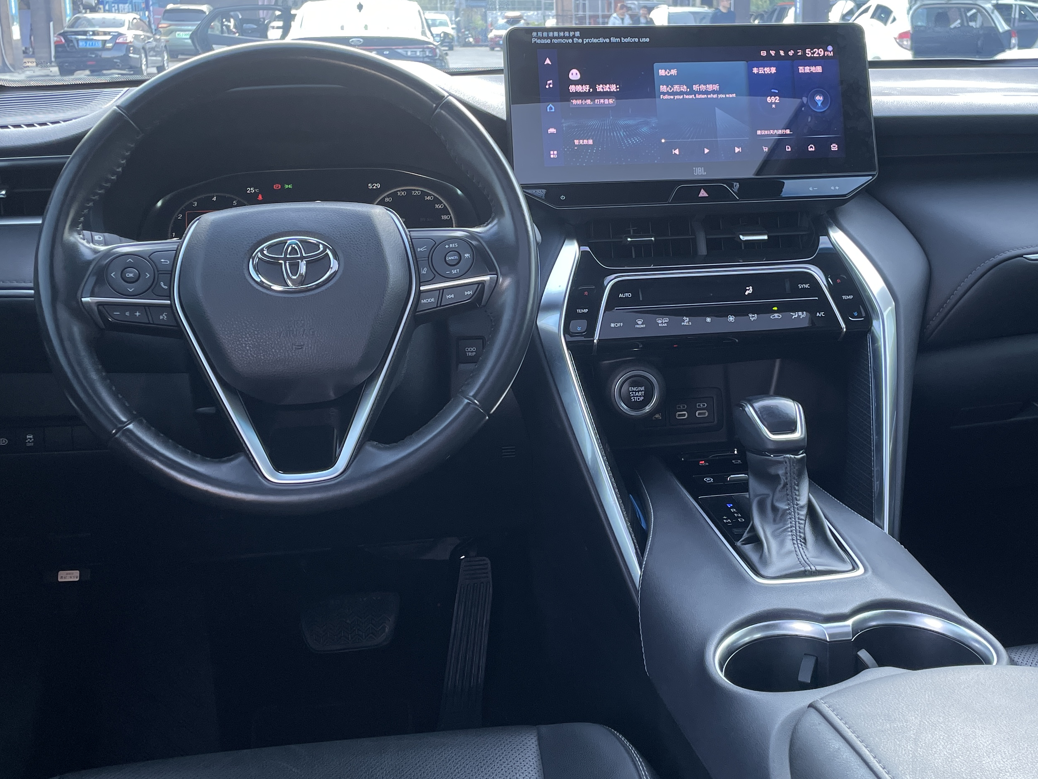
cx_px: 598
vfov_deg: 34.2
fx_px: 1259
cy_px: 314
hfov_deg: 44.7
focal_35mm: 42
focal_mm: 4.2
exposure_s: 1/121
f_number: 1.6
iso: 50
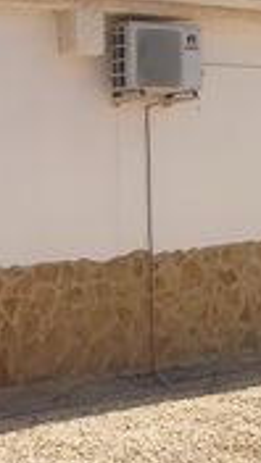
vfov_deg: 29.7
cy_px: 122
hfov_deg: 16.8
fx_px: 861
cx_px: -9
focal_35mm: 70
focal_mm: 1.65
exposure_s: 1/1748
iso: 50
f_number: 2.2
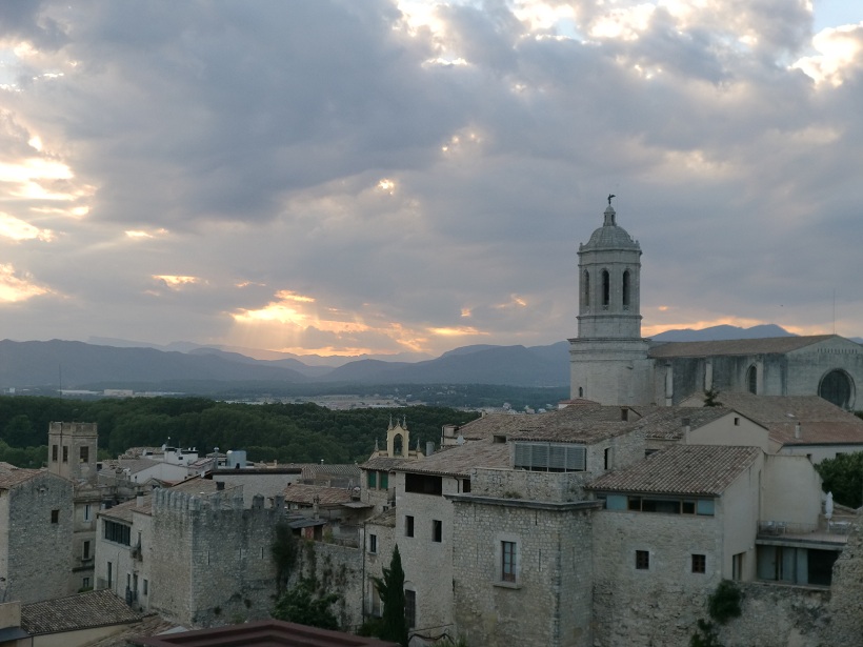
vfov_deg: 28.6
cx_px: 432
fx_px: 1271
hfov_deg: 37.5
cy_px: 324
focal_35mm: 51
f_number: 3.8
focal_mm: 9.4
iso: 64
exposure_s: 1/250
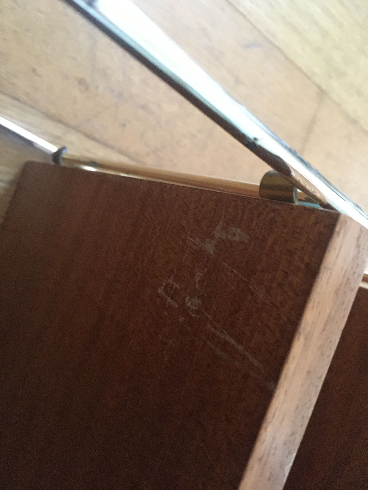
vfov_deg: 61.7
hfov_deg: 48.2
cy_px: 245
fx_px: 411
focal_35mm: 29
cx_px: 184
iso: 320
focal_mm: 4.15
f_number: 2.2
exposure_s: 1/17
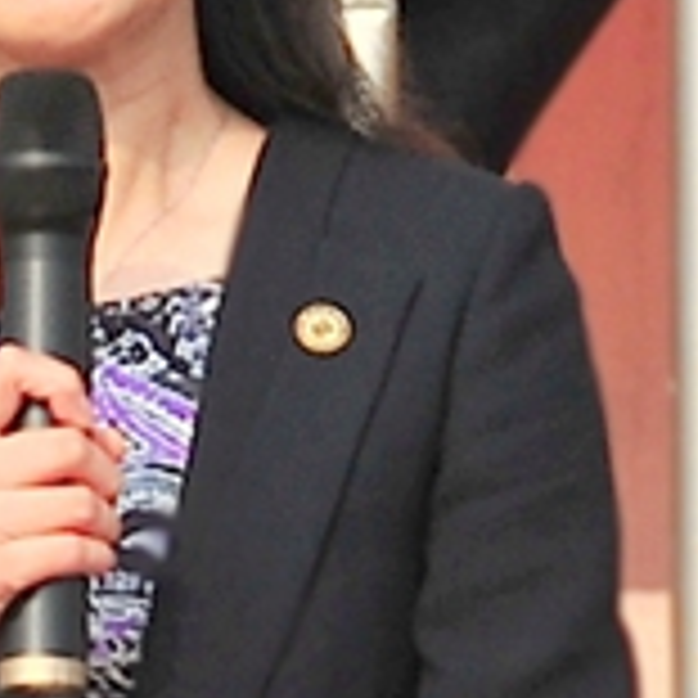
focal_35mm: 659
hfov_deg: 2.7
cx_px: 54
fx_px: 15034
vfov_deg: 2.7
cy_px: 275
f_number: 5.6
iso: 200
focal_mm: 200
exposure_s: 1/1000
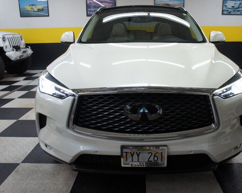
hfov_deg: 54.6
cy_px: 96
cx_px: 139
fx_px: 233
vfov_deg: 45.1
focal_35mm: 33
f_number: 4
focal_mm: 19
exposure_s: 1/250
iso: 1250
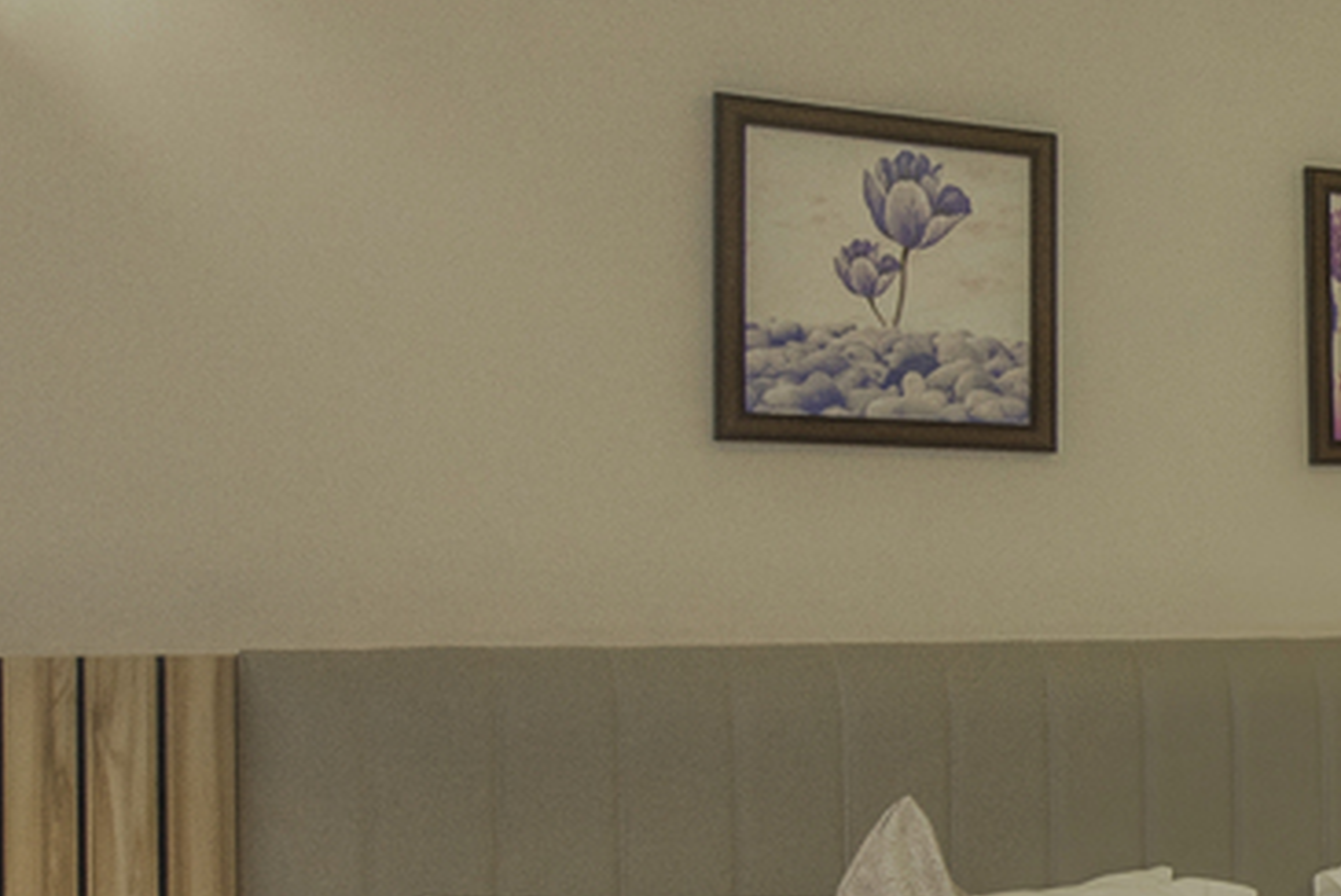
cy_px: 584
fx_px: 2311
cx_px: 1877
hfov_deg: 26.0
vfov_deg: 21.9
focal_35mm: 62
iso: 400
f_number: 5.6
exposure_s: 1/160
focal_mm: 14
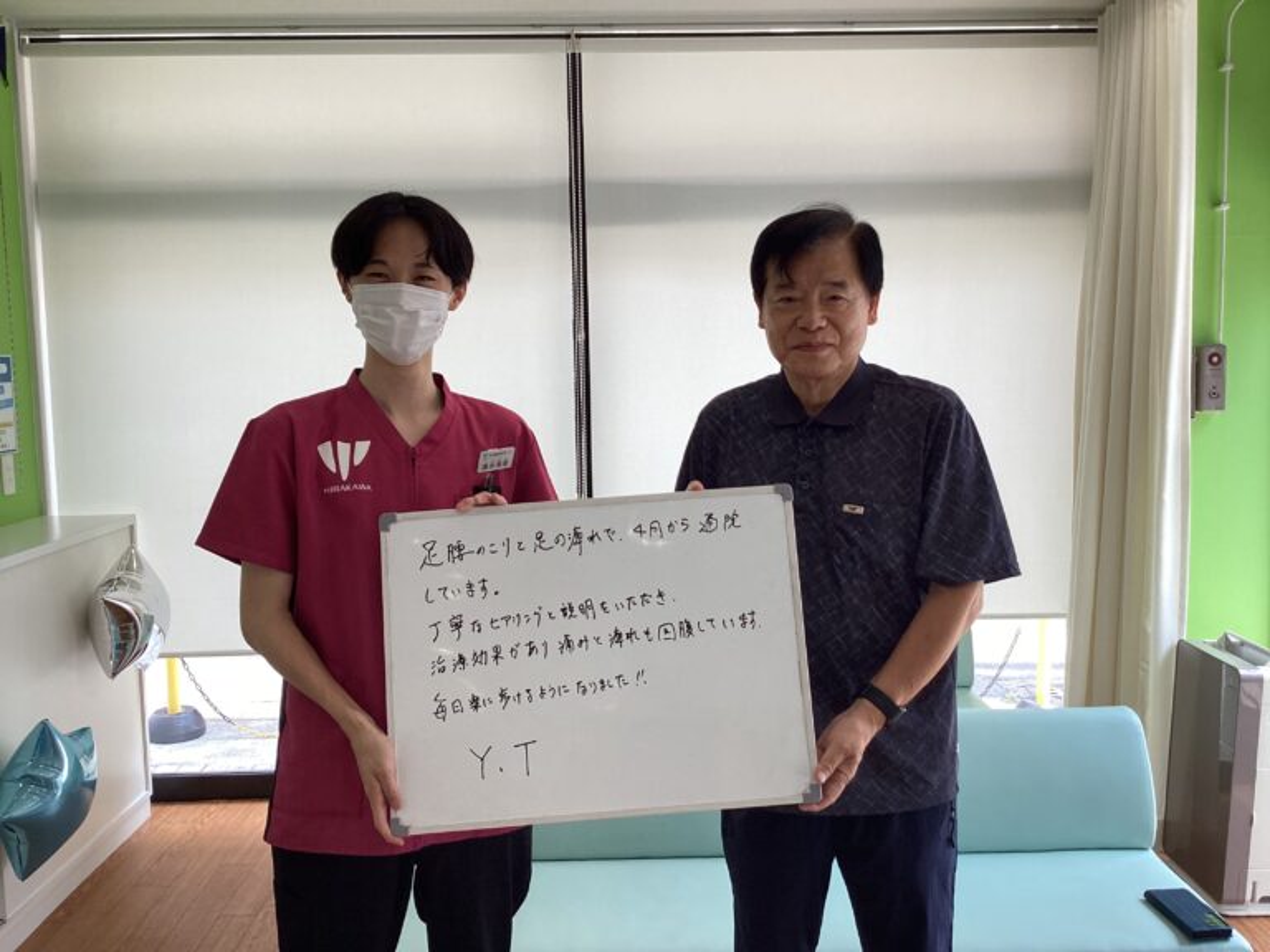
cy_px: 476
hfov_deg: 58.4
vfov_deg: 45.4
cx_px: 635
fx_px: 1137
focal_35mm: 31
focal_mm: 3.3
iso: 32
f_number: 2.4
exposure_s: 1/120
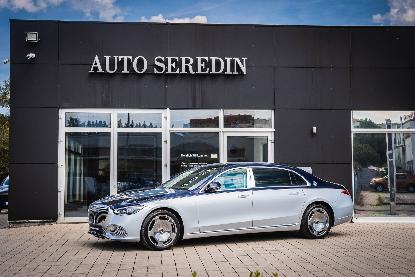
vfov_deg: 27.5
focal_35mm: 49
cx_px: 208
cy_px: 138
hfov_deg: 40.3
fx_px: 565
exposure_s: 1/250
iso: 640
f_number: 8
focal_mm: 49
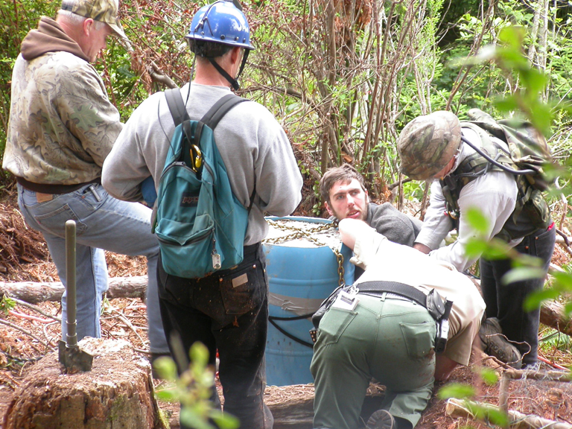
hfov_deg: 28.2
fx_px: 1140
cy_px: 214
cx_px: 286
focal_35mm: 69
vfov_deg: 21.3
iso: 100
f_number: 3.3
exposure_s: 1/30
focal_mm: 14.4
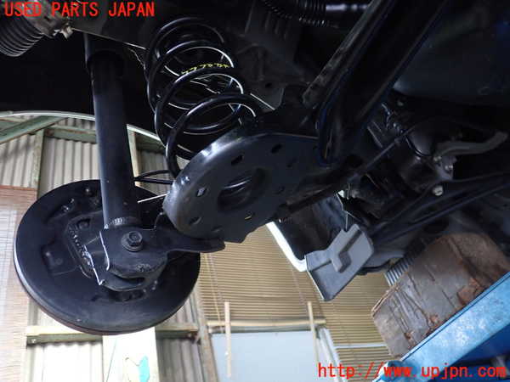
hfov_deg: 60.0
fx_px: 442
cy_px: 191
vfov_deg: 46.8
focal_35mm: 30
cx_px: 255
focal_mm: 5.4
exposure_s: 1/30
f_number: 2.3
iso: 400
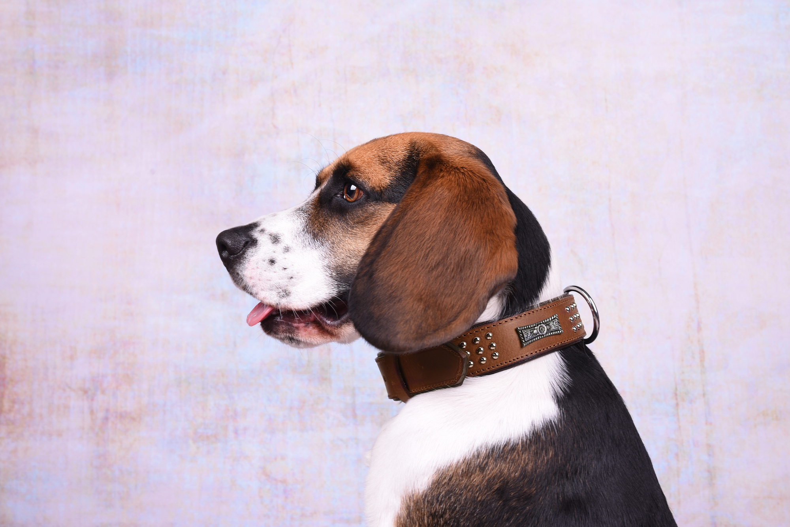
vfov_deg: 22.6
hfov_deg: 33.4
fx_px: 1317
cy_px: 264
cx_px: 395
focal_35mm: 60
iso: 250
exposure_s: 1/100
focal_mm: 60
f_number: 11
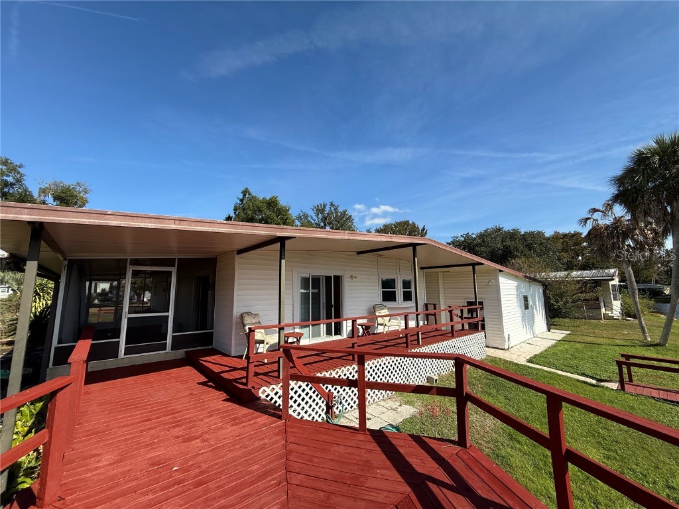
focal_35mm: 14
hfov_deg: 102.1
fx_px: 275
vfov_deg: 85.7
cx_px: 340
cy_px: 254
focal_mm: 2.22
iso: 50
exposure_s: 1/1848
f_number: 2.2
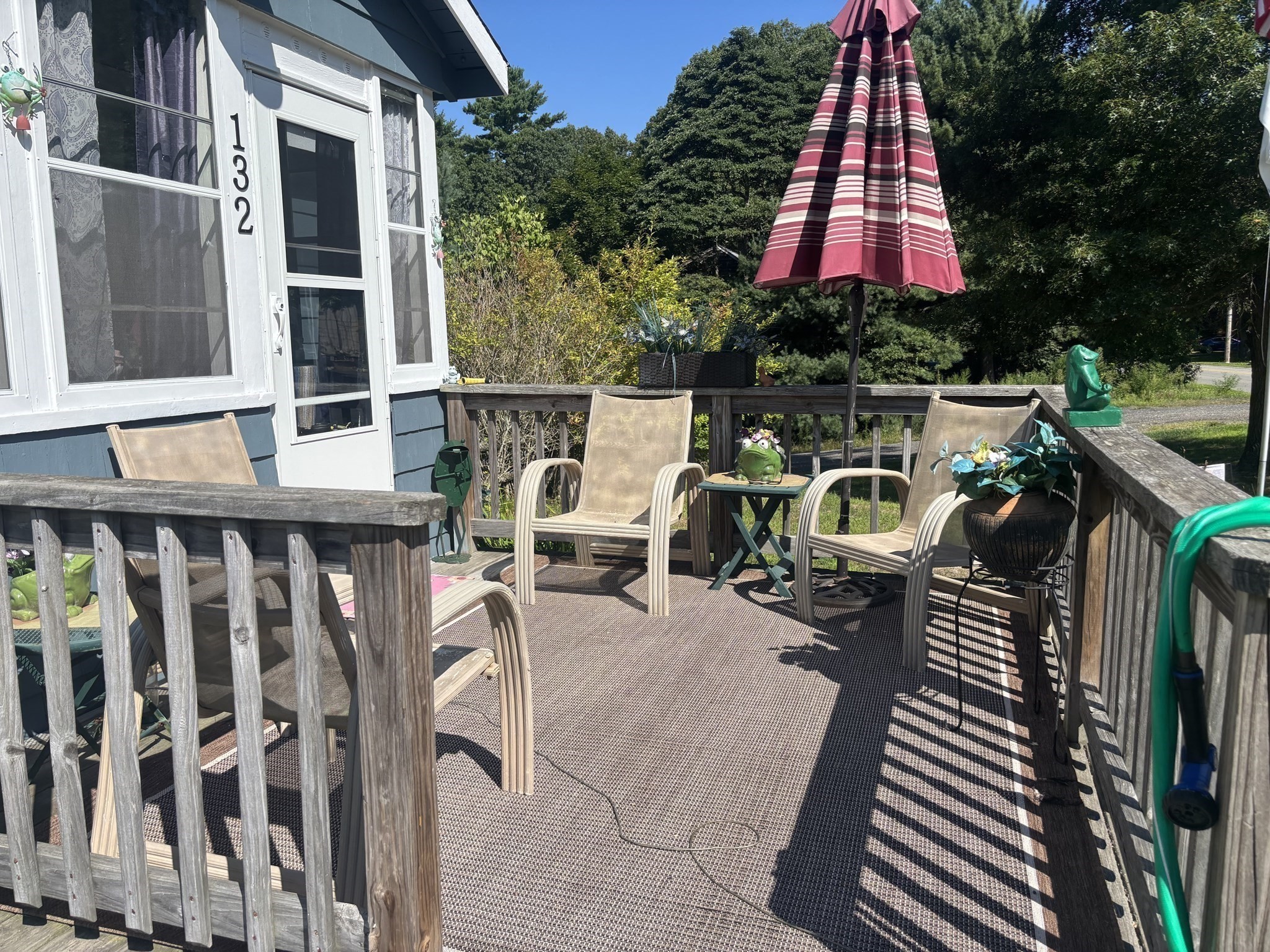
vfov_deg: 53.1
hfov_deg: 67.3
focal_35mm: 26
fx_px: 954
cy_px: 476
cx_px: 635
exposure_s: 1/3021
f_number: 1.6
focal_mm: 5.96
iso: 50
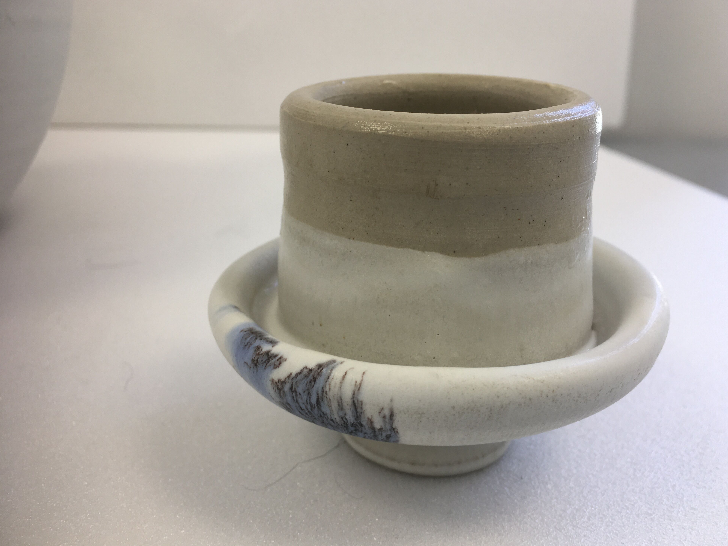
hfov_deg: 60.0
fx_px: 631
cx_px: 374
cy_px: 266
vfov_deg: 46.8
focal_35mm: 30
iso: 25
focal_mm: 4.15
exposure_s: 1/50
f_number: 2.2
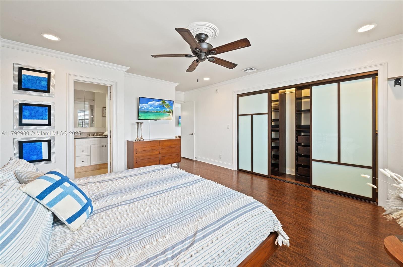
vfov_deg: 81.1
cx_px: 202
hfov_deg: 104.3
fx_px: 157
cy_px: 134
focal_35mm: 14
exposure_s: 1/1.67
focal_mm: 14
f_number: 8
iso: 200
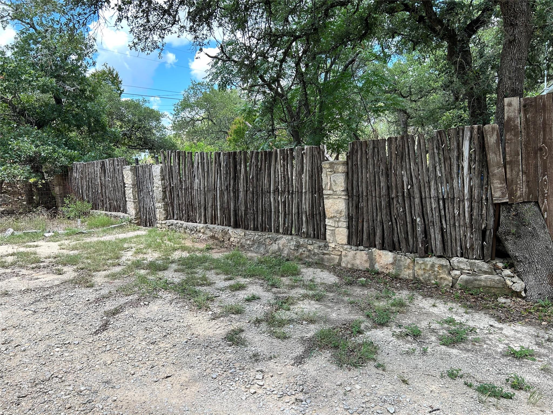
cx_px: 276
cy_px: 208
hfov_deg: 67.3
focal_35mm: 26
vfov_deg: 53.1
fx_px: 415
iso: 50
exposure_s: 1/662
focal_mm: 5.7
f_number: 1.5
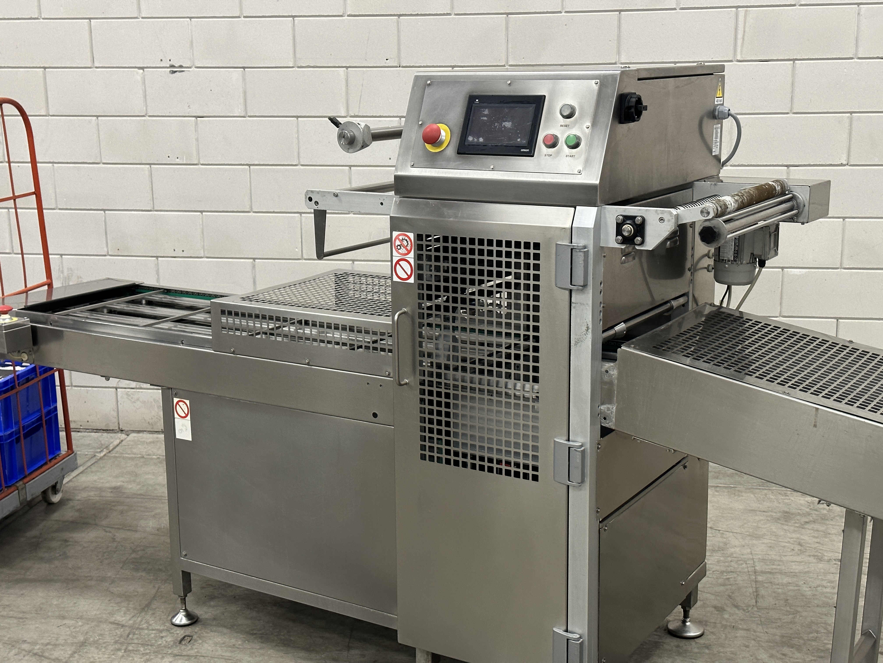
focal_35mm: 48
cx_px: 442
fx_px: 1224
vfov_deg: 30.3
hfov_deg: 39.7
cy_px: 332
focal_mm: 6.86
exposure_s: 1/33
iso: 200
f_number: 1.78
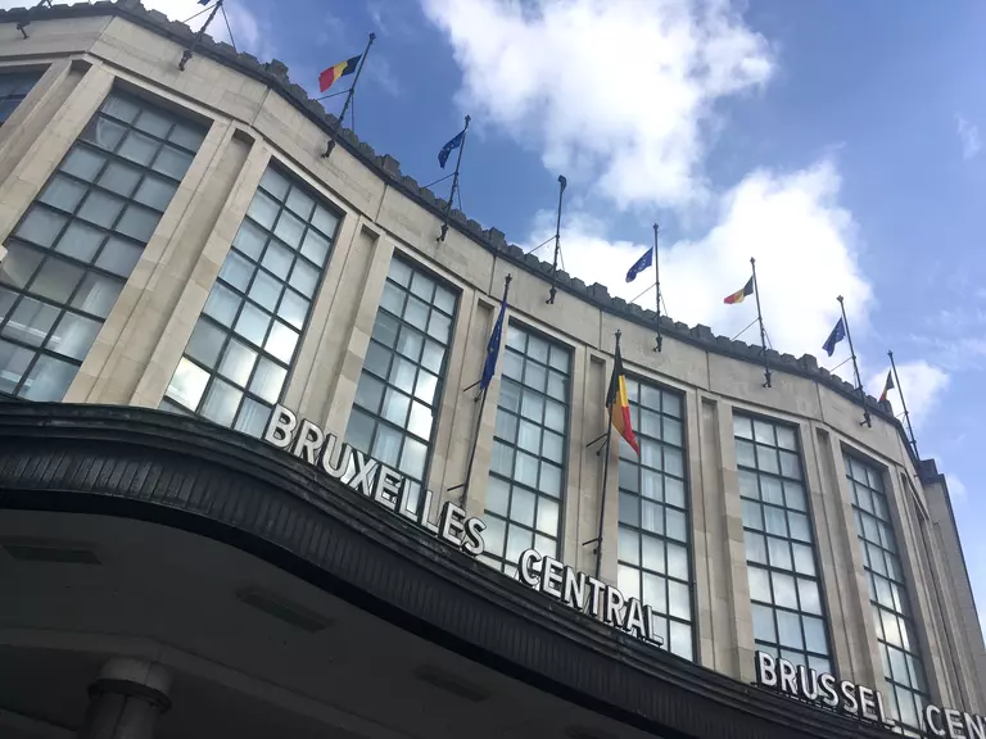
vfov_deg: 48.2
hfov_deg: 61.7
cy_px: 370
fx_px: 826
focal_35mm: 29
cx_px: 493
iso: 25
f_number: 2.2
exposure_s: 1/1876
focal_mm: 4.15
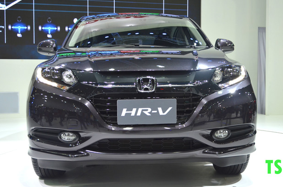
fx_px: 392
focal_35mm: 50
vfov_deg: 26.9
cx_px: 146
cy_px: 91
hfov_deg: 39.7
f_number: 5
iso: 400
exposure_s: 1/100
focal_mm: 32
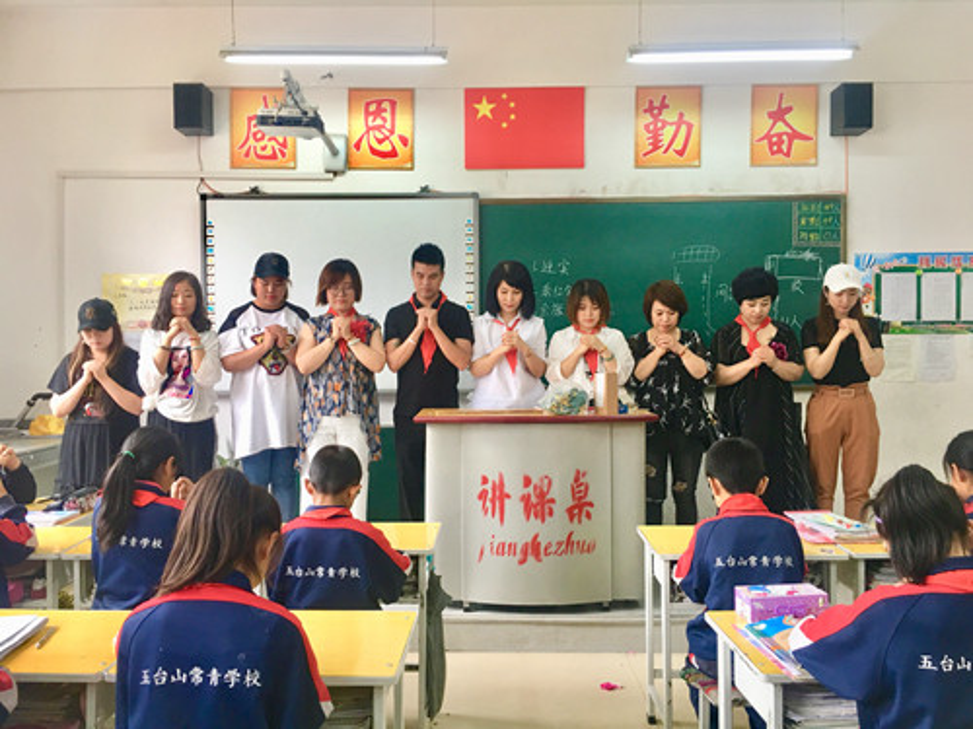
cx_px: 486
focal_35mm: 29
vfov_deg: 48.2
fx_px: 815
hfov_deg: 61.7
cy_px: 364
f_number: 2.2
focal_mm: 4.15
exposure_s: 1/17
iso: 40
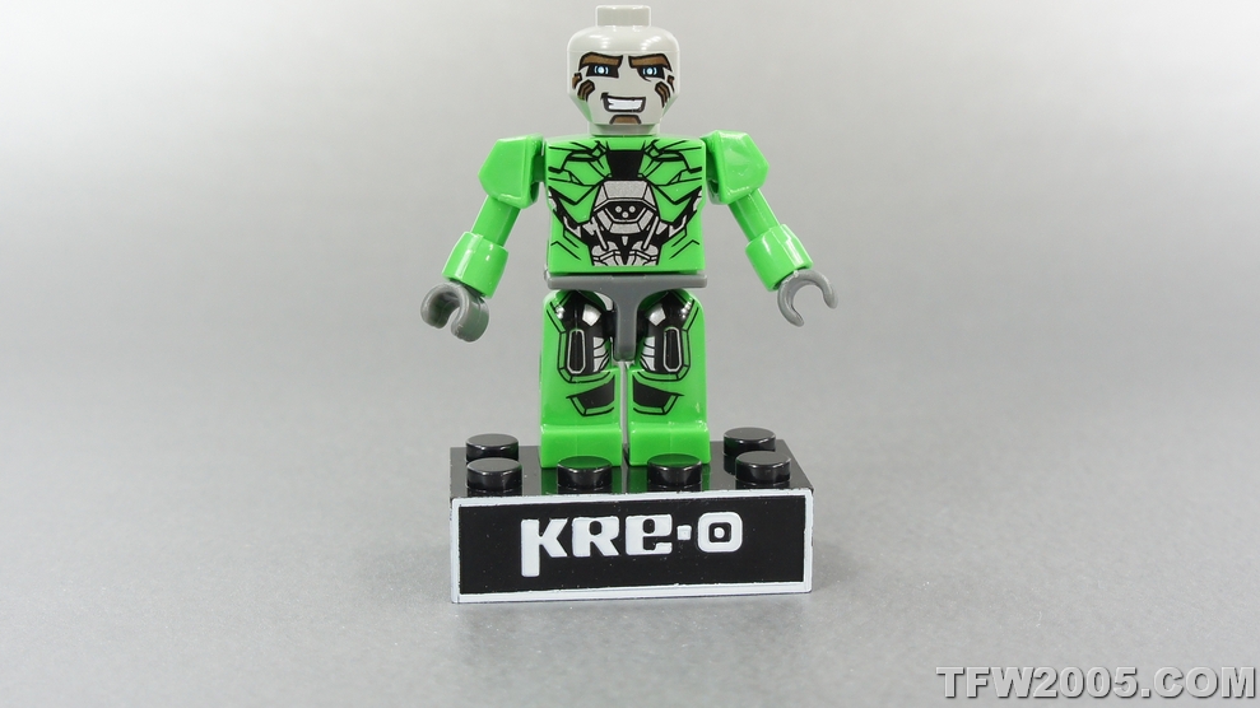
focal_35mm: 37
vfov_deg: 32.3
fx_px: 1220
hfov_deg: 54.6
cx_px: 631
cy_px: 292
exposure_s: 1/60
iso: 400
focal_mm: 23
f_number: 8
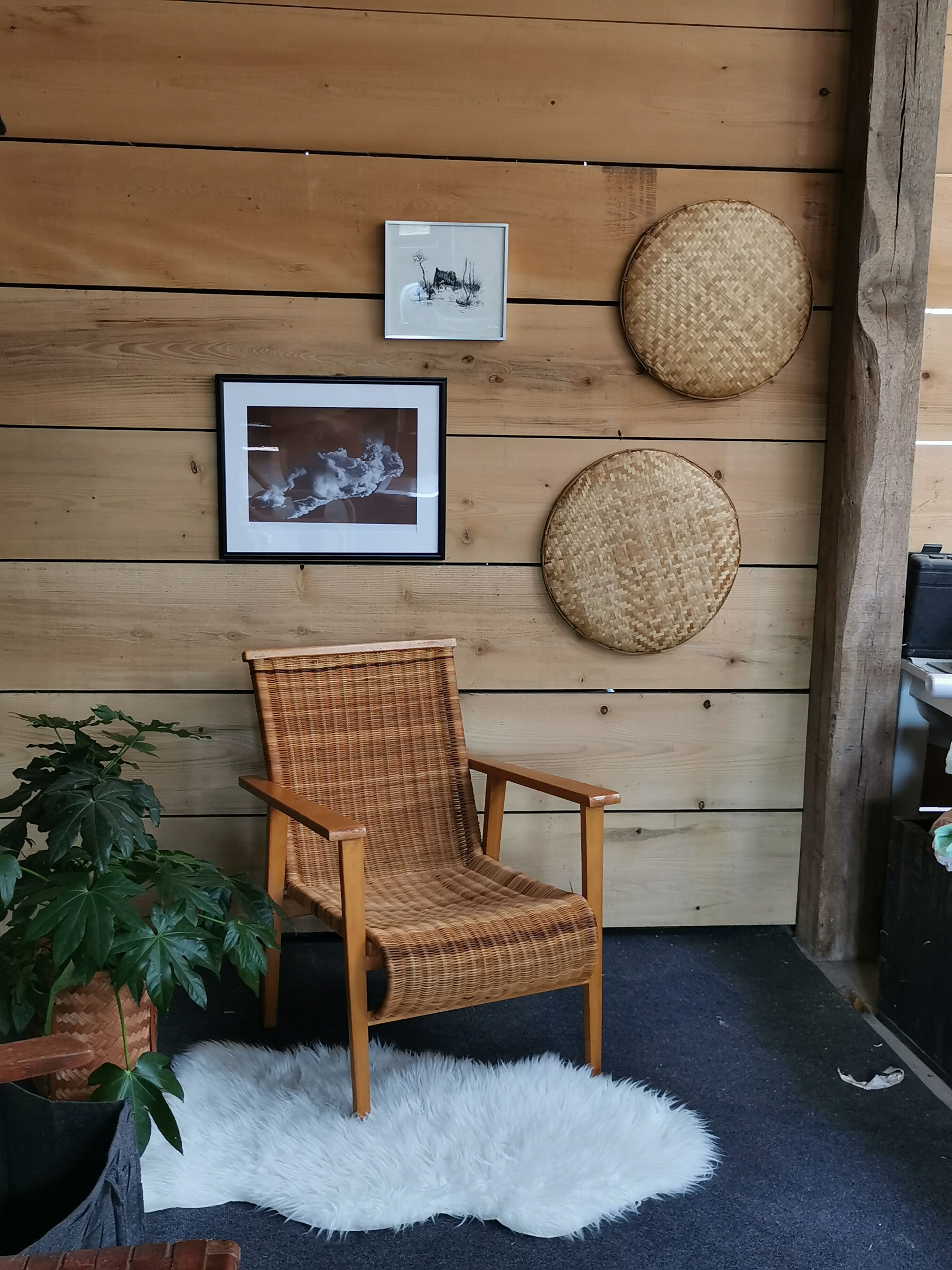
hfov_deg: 36.0
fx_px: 1467
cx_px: 476
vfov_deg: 46.8
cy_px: 635
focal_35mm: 40
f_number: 1.8
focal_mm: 5.58
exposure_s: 1/50
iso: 160
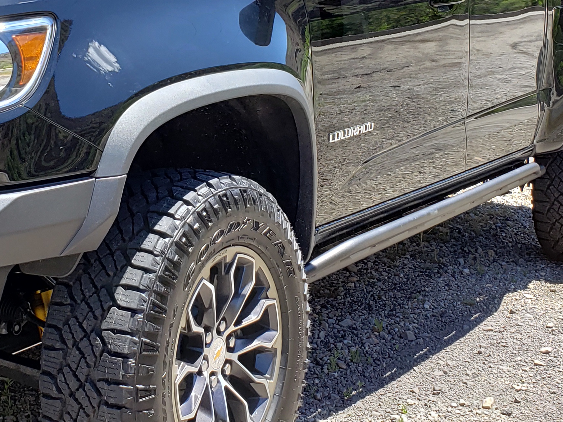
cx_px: 112
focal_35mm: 67
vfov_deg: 21.4
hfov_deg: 28.4
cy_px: 39
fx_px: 1089
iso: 50
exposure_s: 1/395
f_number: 2.4
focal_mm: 4.3
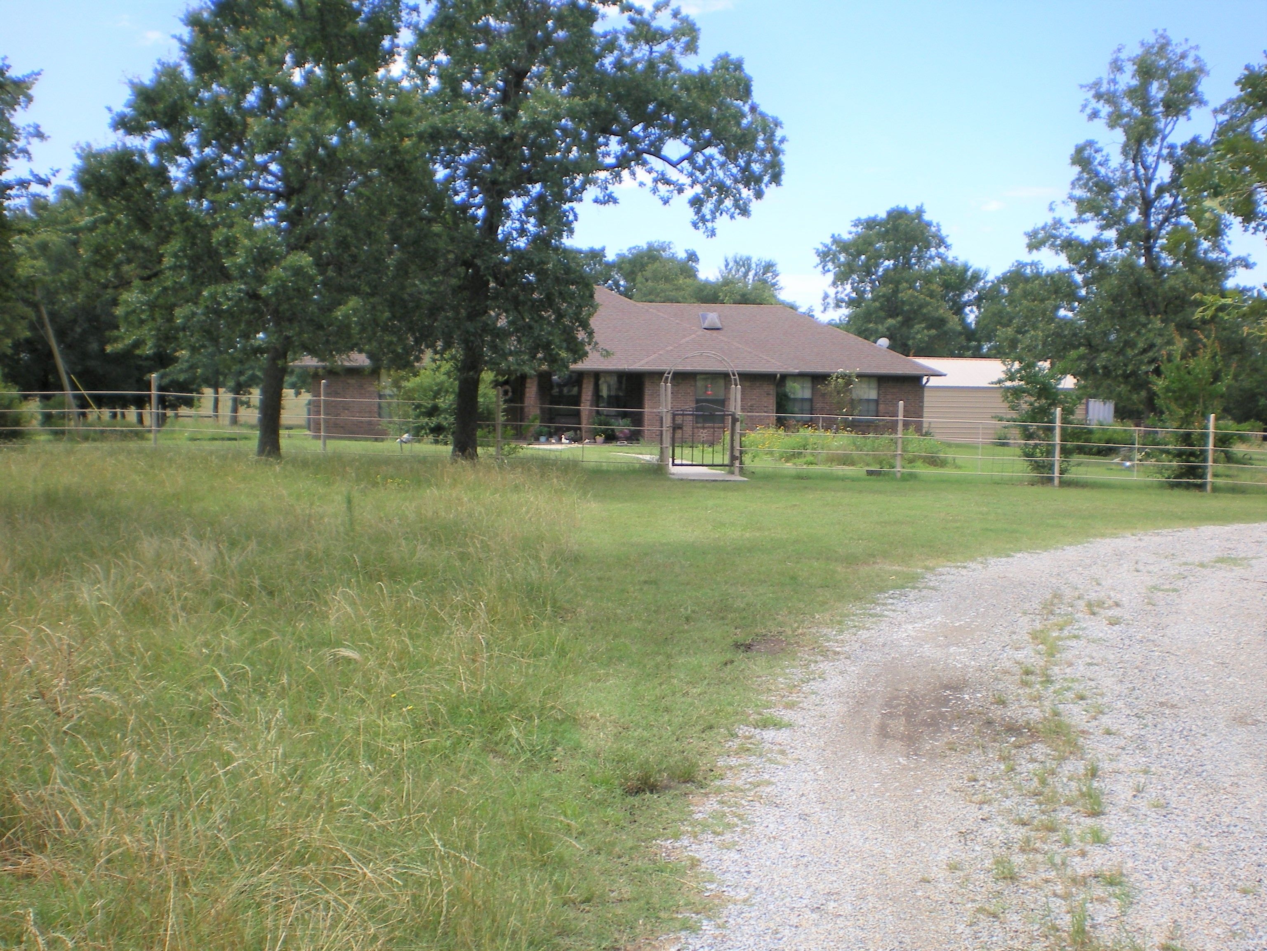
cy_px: 476
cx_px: 634
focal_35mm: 38
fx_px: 1391
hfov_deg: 49.0
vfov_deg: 37.7
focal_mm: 6.3
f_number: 4.6
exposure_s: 1/200
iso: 64
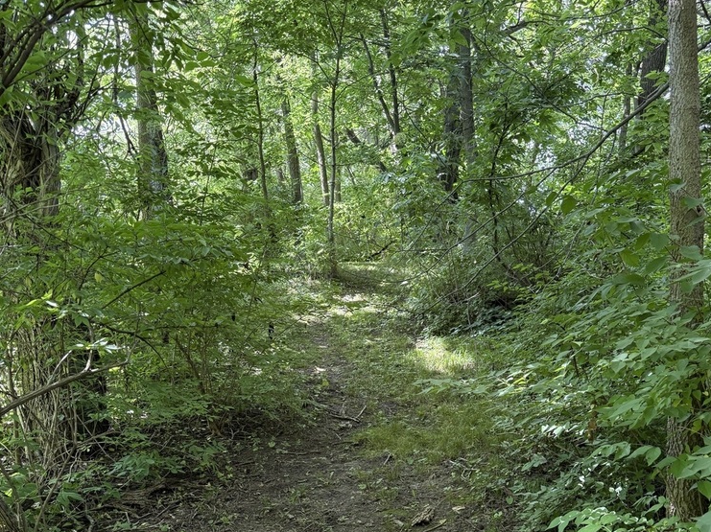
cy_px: 359
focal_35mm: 35
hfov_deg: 52.6
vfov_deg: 40.1
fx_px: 719
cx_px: 387
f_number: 1.78
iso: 200
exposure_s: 1/121
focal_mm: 6.76
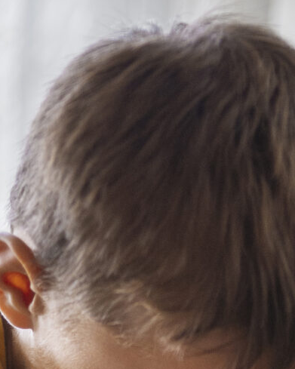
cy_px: 771
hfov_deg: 8.9
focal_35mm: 172
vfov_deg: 10.2
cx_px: 275
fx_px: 1878
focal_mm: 35
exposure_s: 1/125
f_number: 1.8
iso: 800
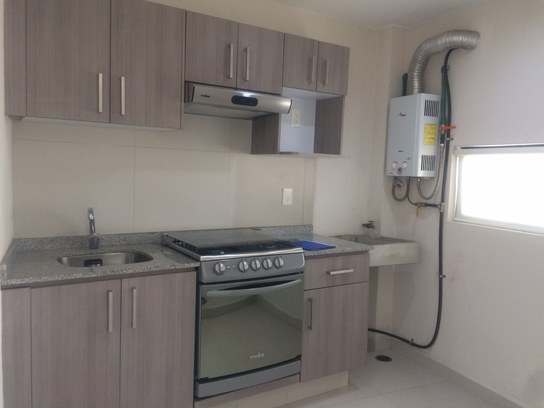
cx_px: 272
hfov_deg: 61.7
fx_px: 456
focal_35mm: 29
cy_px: 204
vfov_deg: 48.2
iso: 64
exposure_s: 1/30
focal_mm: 4.15
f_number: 2.2
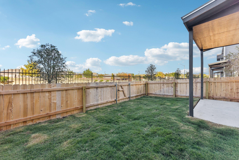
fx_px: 93
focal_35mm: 14
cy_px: 80
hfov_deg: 104.2
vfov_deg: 81.2
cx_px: 120
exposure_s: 1/400
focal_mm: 14
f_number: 8
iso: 400
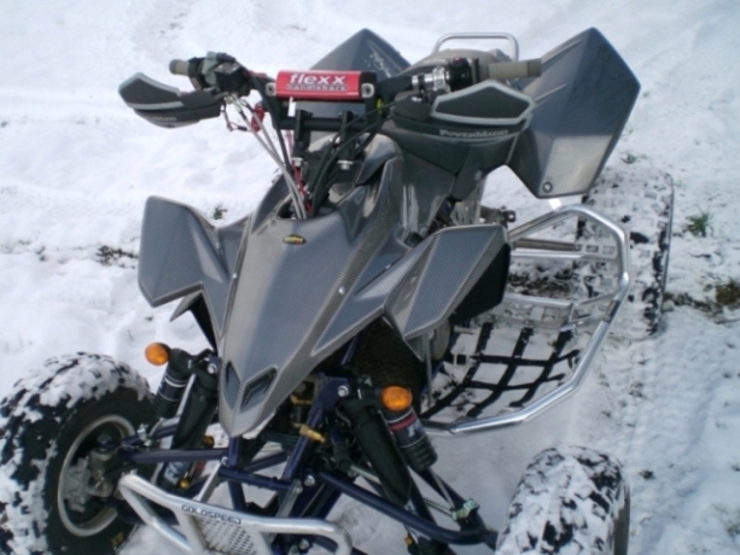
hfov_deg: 49.0
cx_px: 370
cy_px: 278
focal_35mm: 38
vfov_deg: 37.7
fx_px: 813
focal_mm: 6.3
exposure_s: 1/320
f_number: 3.1
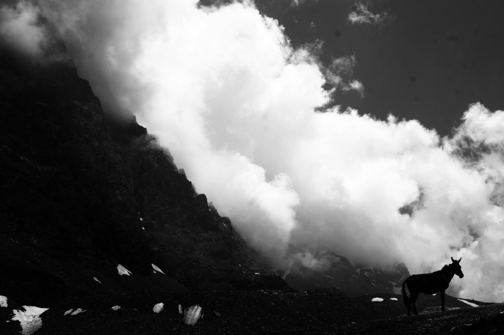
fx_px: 629
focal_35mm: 45
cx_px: 252
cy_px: 168
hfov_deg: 43.7
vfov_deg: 29.8
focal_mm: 30
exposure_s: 1/400
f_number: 13
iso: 100
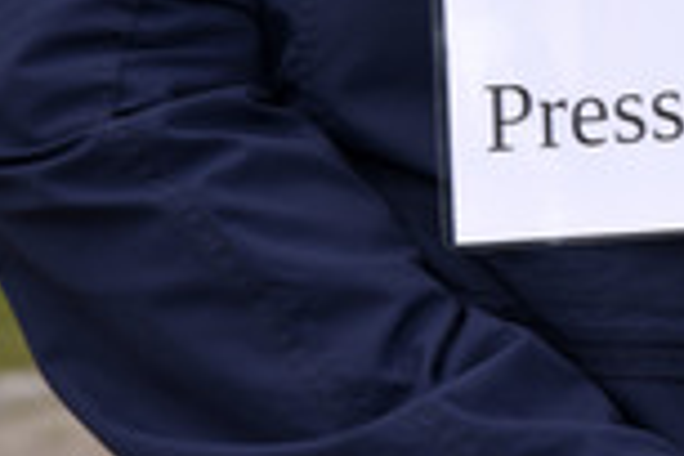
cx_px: 753
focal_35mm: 325
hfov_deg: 6.3
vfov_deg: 4.2
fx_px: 6175
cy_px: -156
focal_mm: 110
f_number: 9
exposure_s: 1/160
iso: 200
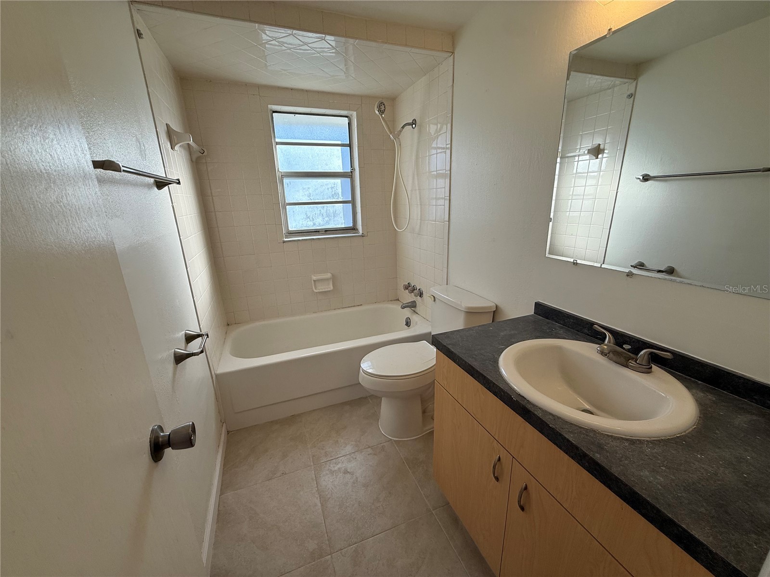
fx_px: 311
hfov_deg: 102.1
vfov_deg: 85.7
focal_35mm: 14
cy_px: 288
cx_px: 385
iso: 64
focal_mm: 2.22
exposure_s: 1/192
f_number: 2.2
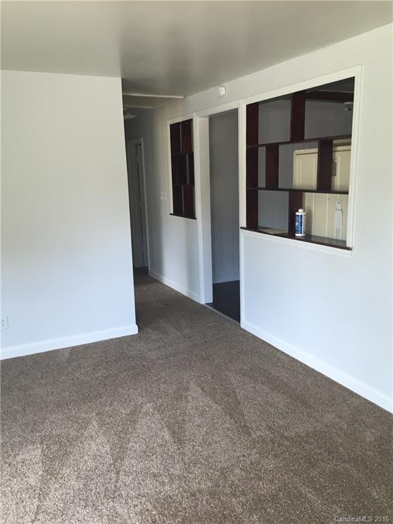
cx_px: 196
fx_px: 439
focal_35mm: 29
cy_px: 262
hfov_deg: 48.2
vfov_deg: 61.7
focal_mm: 4.15
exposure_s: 1/30
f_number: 2.2
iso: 32
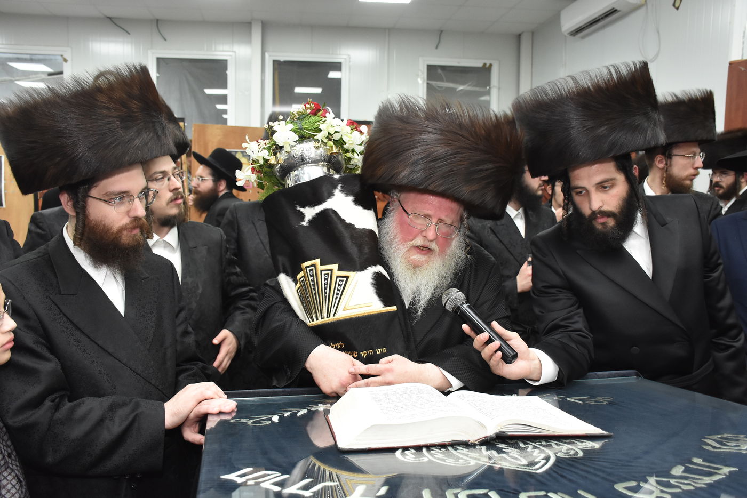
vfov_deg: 40.0
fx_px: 685
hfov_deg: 57.2
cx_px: 374
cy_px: 249
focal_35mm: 33
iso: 1600
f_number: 5.6
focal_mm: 22
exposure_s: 1/125
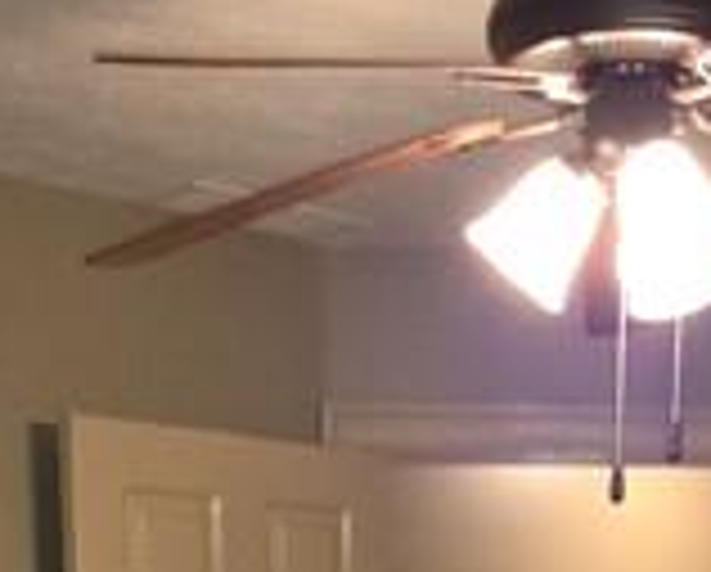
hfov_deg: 23.1
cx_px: 482
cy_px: 1180
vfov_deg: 14.9
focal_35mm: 82
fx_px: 1729
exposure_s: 1/40
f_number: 1.9
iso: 250
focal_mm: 2.2
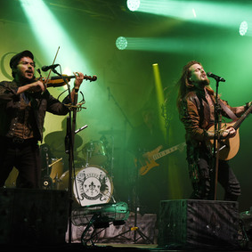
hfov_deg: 20.5
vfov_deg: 20.6
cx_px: 179
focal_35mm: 84
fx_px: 692
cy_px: 127
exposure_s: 1/60
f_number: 6.3
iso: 1000
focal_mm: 62
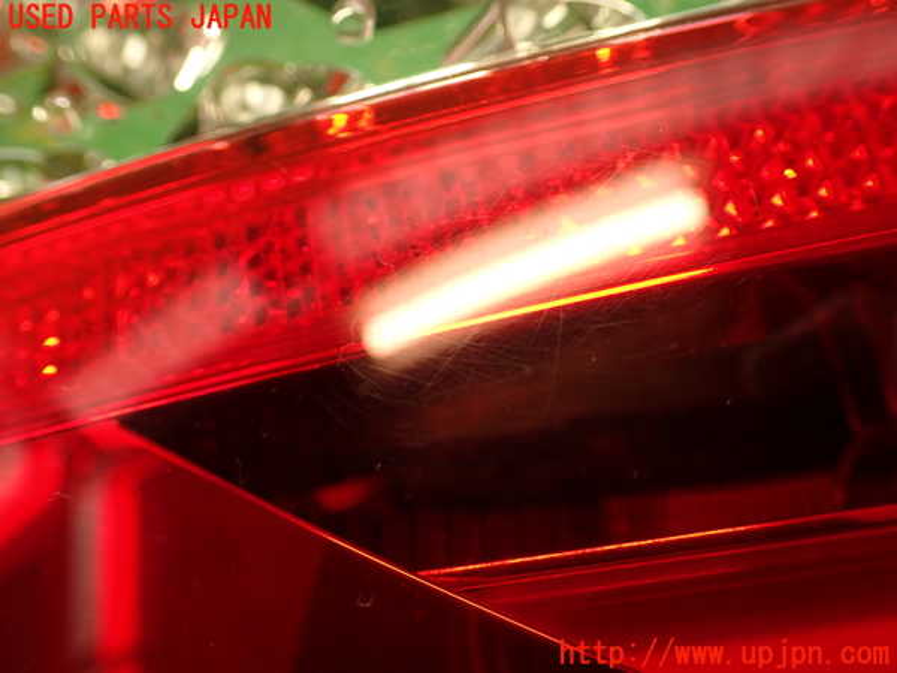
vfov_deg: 44.2
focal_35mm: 32
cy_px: 336
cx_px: 448
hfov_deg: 56.8
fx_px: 829
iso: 200
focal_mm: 5.79
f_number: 2.4
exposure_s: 1/50
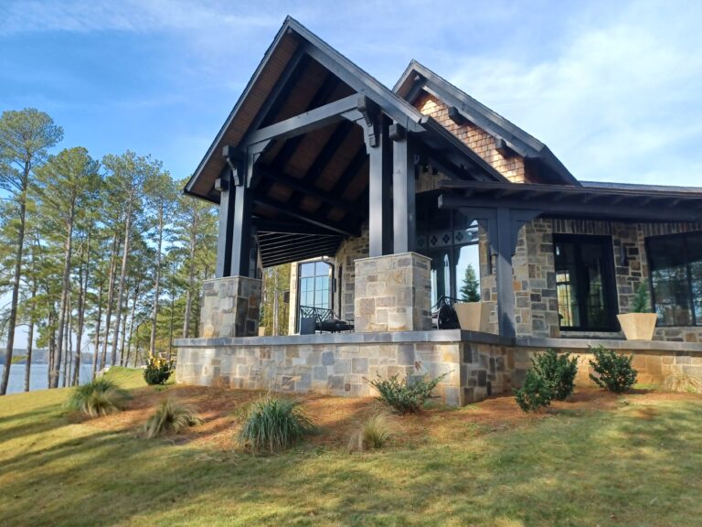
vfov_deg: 54.9
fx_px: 507
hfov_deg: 69.4
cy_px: 264
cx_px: 351
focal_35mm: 25
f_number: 1.8
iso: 32
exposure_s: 1/275
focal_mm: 4.6
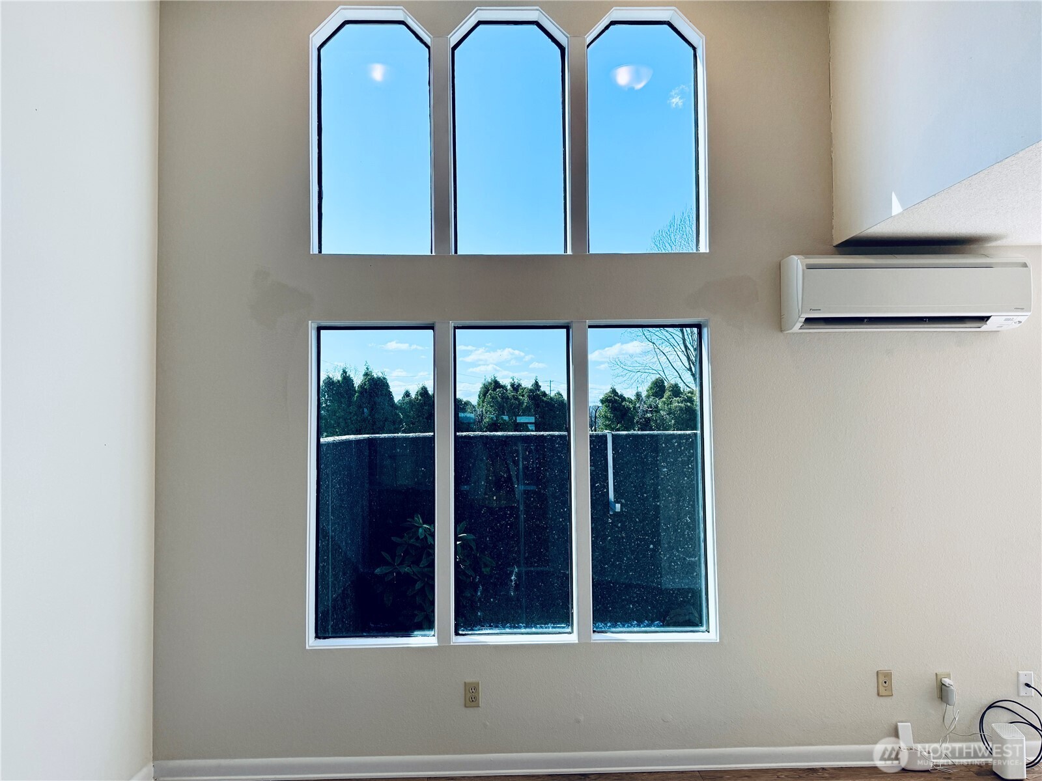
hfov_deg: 71.6
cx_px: 521
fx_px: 722
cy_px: 390
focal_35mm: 24
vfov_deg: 56.8
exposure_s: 1/510
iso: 100
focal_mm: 6.76
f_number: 1.78
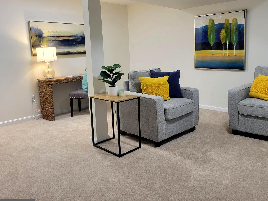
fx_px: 248
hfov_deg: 56.4
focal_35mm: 32
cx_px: 160
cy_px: 89
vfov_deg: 44.1
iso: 200
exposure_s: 1/60
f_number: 1.8
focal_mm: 5.4
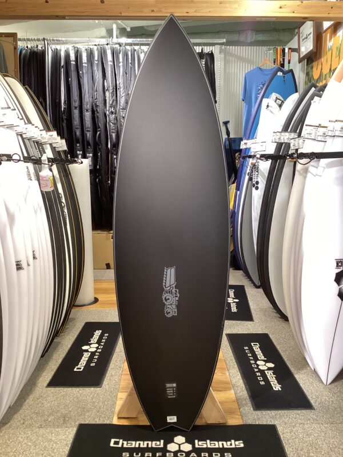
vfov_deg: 58.4
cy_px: 228
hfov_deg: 45.4
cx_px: 172
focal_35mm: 31
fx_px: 410
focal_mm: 3.3
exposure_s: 1/60
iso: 250
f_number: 2.4
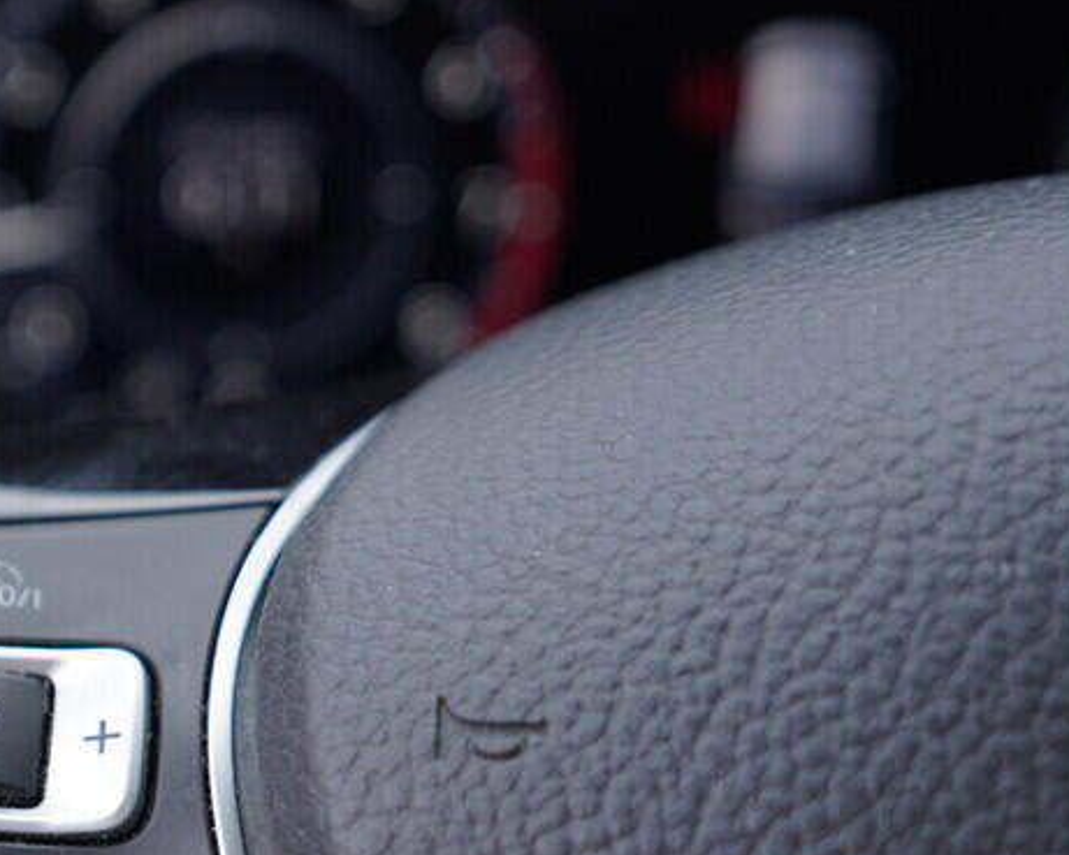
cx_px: -88
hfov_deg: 23.9
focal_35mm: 75
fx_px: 2373
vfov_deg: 20.1
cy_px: 747
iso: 125
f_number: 3.2
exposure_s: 1/40
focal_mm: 24
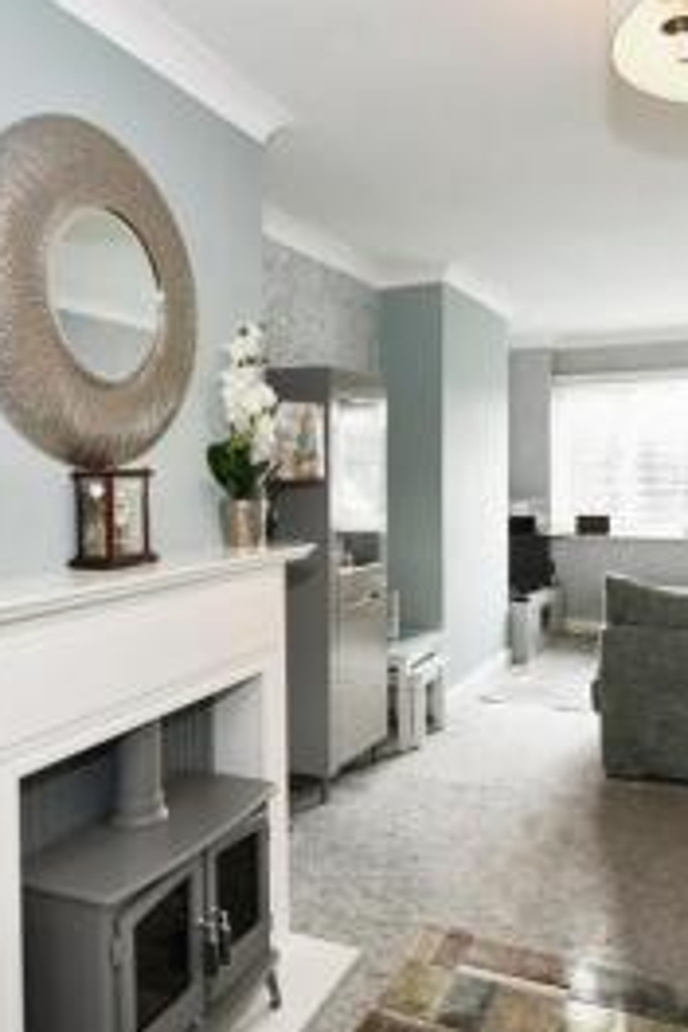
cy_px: 553
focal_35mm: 27
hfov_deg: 47.9
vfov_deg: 67.3
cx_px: 348
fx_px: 774
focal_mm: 10
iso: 800
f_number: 7.1
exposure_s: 1/60
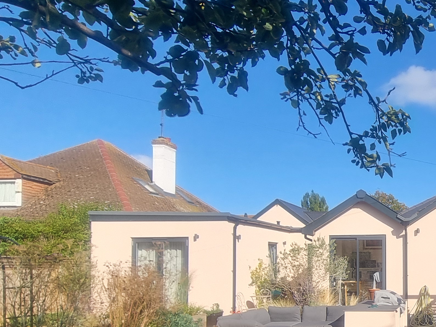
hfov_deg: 45.2
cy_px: 255
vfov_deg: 41.3
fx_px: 416
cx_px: 452
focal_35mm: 33
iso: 50
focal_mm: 2.2
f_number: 2.2
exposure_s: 1/1384
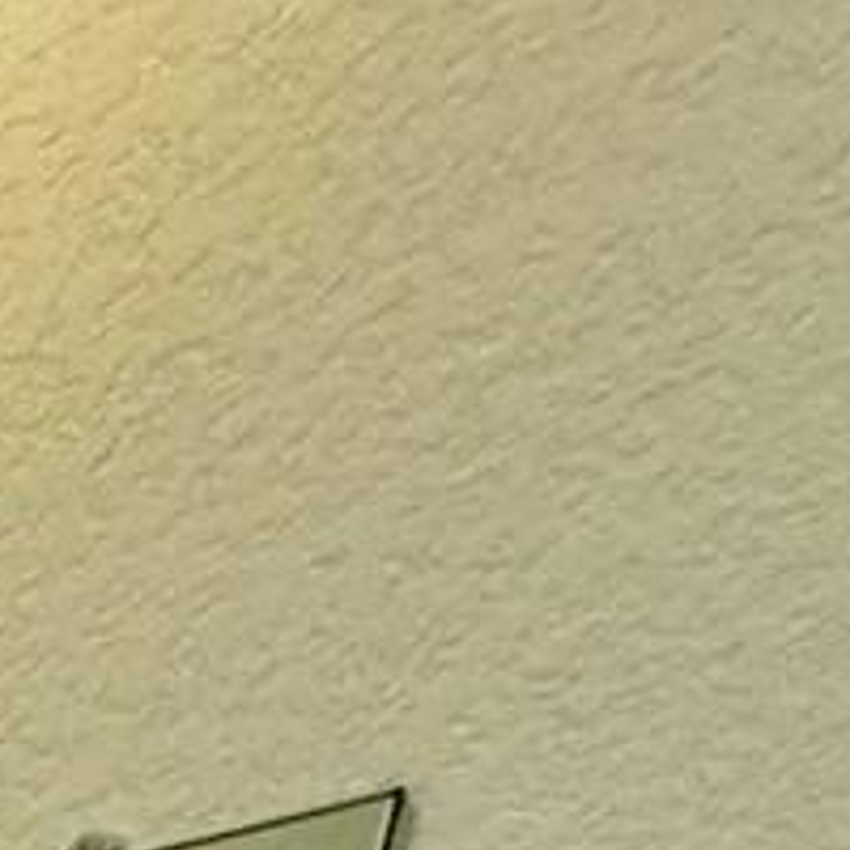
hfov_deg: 7.1
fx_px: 3528
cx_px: -3022
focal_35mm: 127
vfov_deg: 9.5
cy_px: 2784
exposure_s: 1/120
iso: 160
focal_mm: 2.22
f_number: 2.2
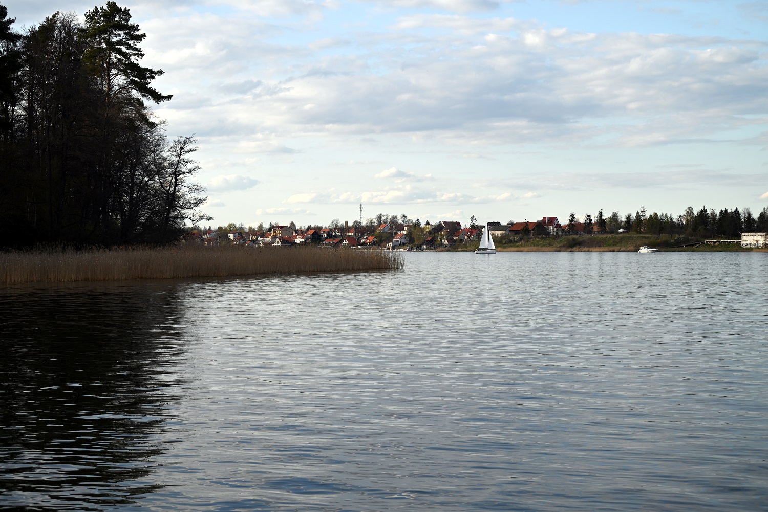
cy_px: 256
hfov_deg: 28.8
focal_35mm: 70
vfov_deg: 19.5
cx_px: 384
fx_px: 1494
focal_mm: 70
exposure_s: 1/500
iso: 110
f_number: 5.6
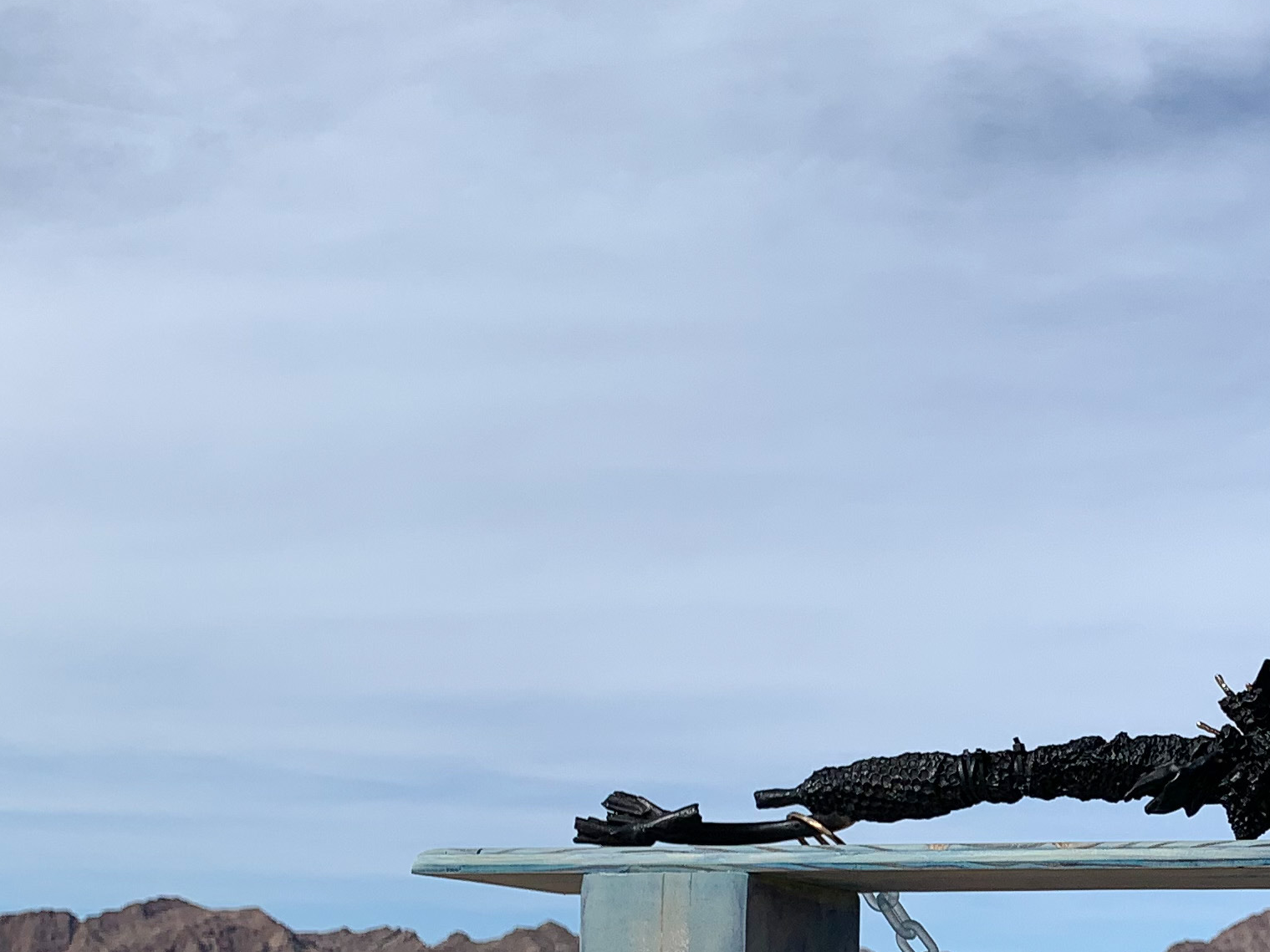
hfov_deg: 27.1
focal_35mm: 69
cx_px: 1162
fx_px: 2531
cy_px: 944
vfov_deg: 20.6
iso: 25
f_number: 1.8
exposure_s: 1/3937
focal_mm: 4.25
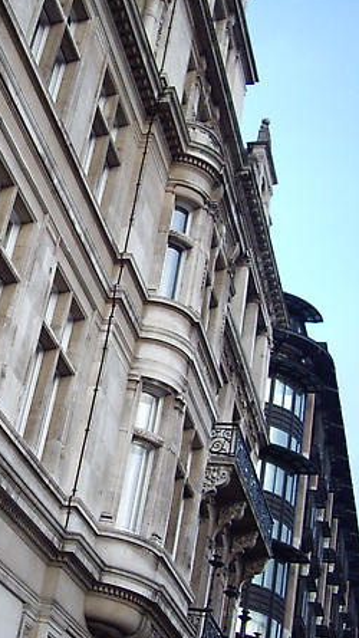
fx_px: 947
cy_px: 318
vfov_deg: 37.2
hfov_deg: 20.8
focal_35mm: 56
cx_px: 10
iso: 400
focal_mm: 7.9
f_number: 2.8
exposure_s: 1/80
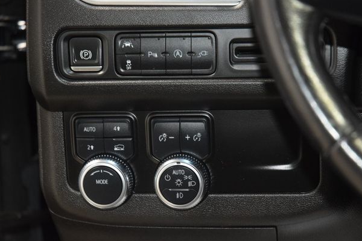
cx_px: 183
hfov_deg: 18.3
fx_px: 1126
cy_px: 127
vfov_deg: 12.2
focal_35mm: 112
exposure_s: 1/30
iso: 2500
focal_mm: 70
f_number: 4.5
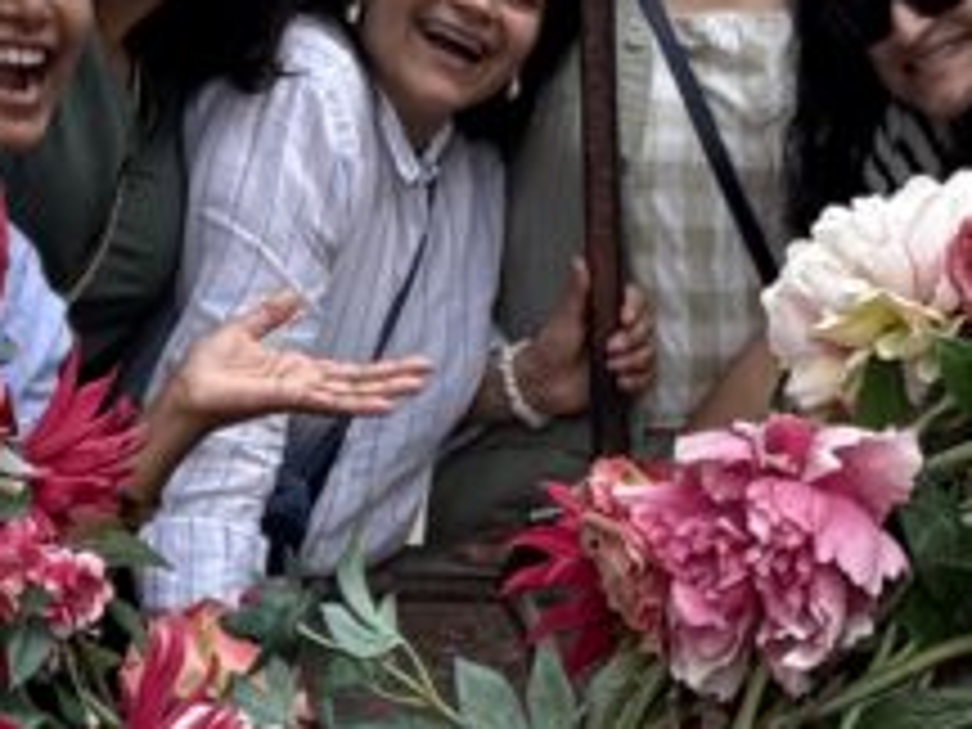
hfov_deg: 18.0
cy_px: -234
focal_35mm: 109
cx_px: 405
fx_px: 3061
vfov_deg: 13.1
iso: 25
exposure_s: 1/121
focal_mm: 2.69
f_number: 1.9
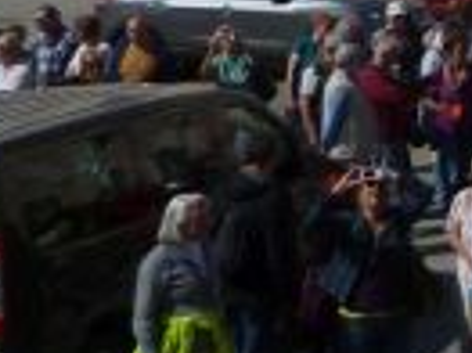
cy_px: -322
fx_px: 2043
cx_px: 1207
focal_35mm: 150
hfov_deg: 10.8
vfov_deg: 9.3
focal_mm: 5
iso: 200
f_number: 10
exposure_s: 1/500
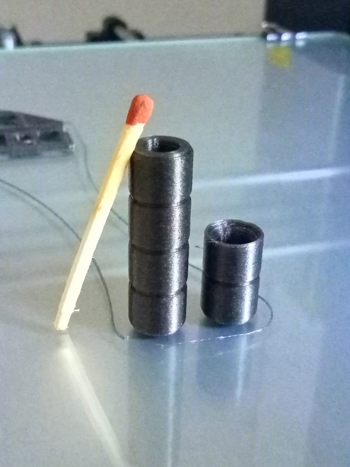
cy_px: 234
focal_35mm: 28
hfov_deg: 49.7
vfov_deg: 63.5
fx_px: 378
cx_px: 175
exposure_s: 1/25
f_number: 2.2
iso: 3455
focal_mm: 3.46
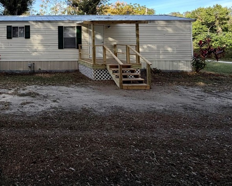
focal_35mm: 24
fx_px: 165
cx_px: 30
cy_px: 35
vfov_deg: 54.3
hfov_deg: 61.1
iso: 40
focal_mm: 2.22
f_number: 2.2
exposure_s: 1/590
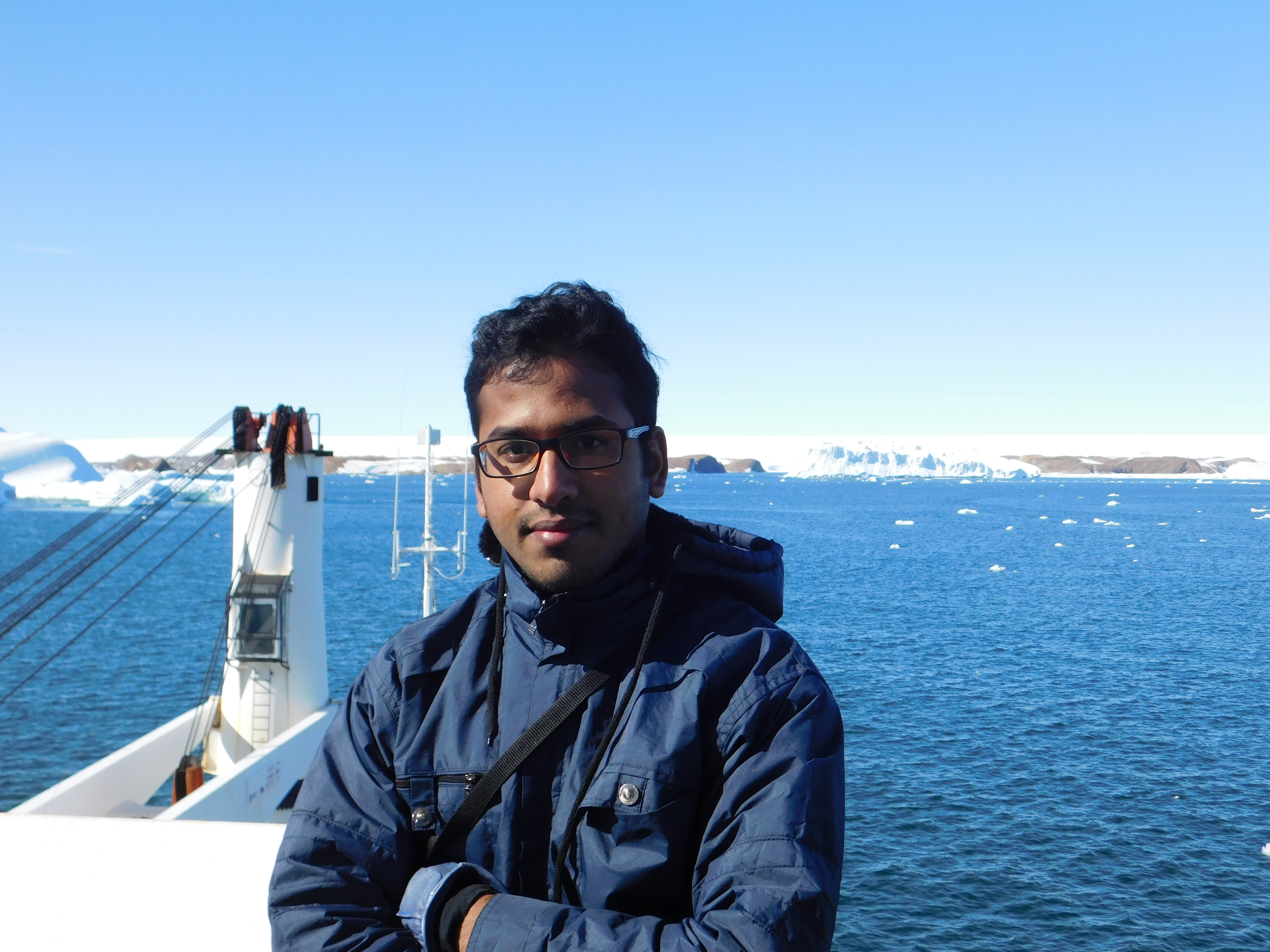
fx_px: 1468
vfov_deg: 36.0
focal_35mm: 40
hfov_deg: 46.8
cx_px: 635
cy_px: 476
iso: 125
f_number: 3.6
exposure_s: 1/1500
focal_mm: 7.1
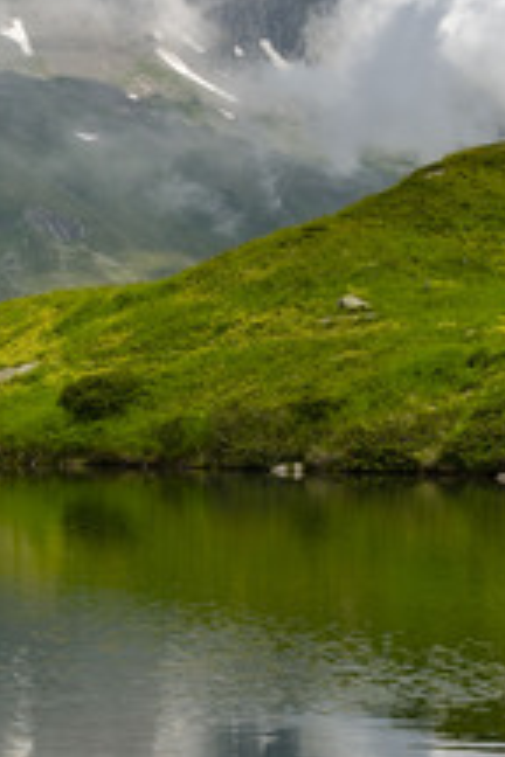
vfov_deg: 17.5
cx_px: 119
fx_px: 2420
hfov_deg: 11.9
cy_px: 690
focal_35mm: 115
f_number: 11
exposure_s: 1/125
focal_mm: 24
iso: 100
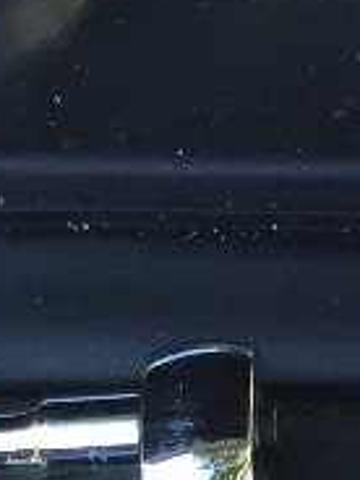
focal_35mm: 170
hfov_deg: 8.7
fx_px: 2357
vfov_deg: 11.0
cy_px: 827
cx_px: 185
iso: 32
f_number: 2.2
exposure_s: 1/40
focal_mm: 4.15
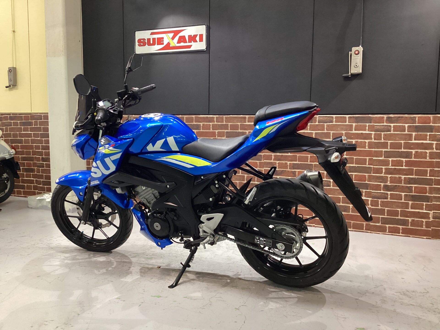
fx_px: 394
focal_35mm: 31
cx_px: 220
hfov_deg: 58.4
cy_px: 165
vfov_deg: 45.4
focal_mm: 3.3
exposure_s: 1/60
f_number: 2.4
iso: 320
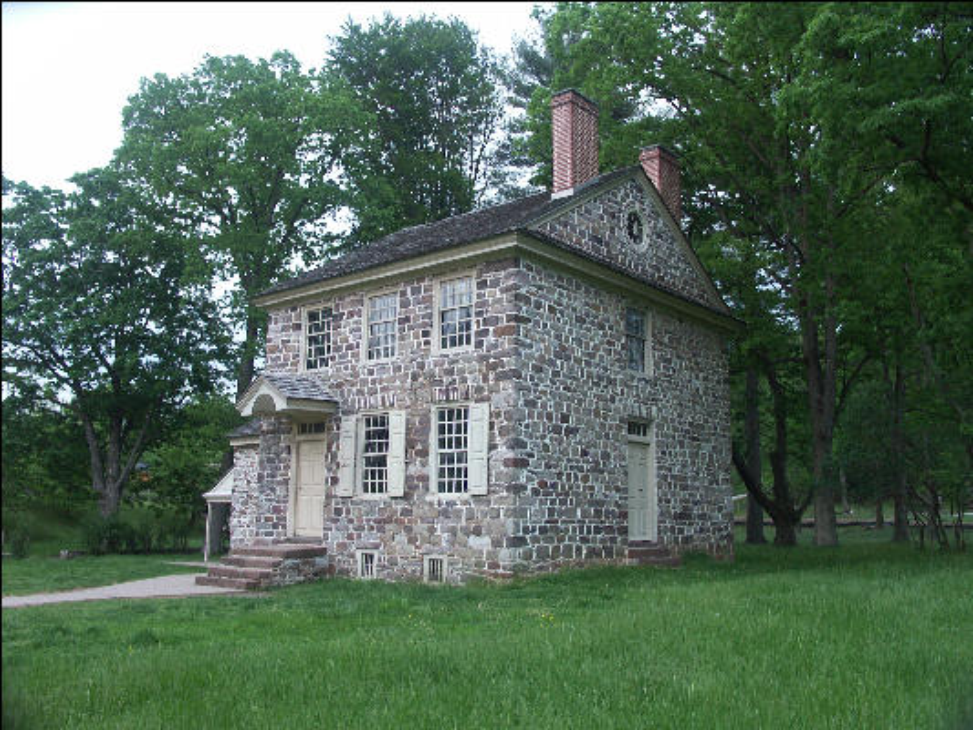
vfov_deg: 46.8
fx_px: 843
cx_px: 486
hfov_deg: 60.0
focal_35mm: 30
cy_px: 365
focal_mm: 7.94
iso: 100
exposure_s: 1/15
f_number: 2.8
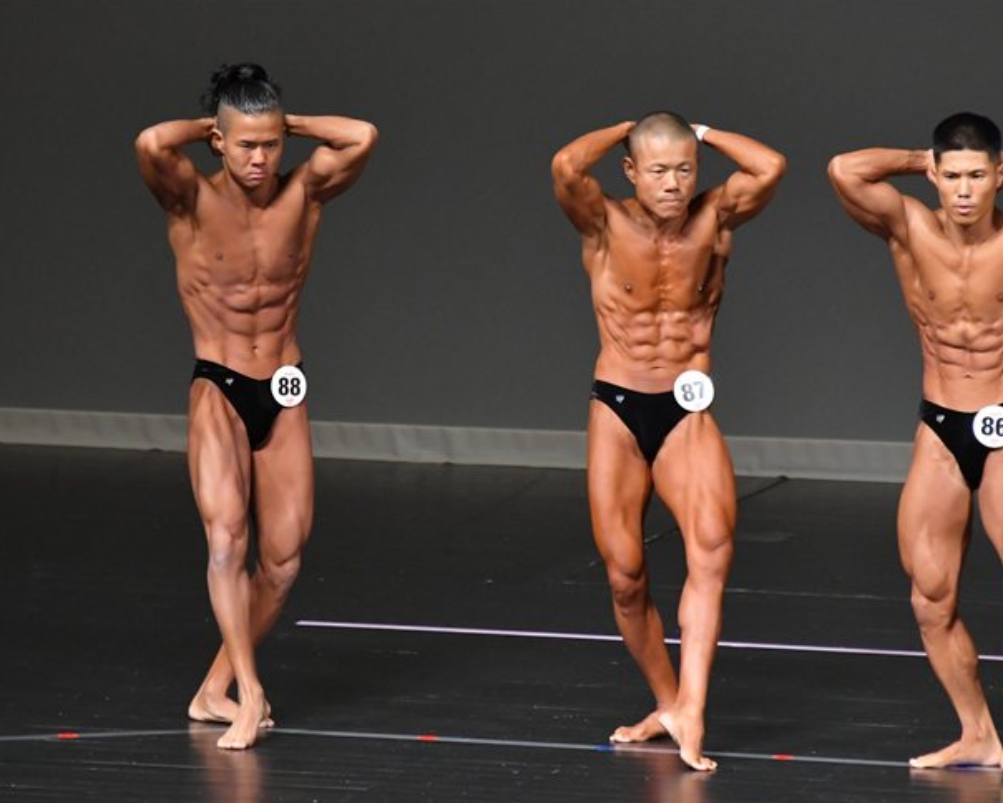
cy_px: 426
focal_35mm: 415
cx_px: 489
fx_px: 12327
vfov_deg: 3.7
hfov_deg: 4.7
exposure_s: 1/400
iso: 5000
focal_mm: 230
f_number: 5.6
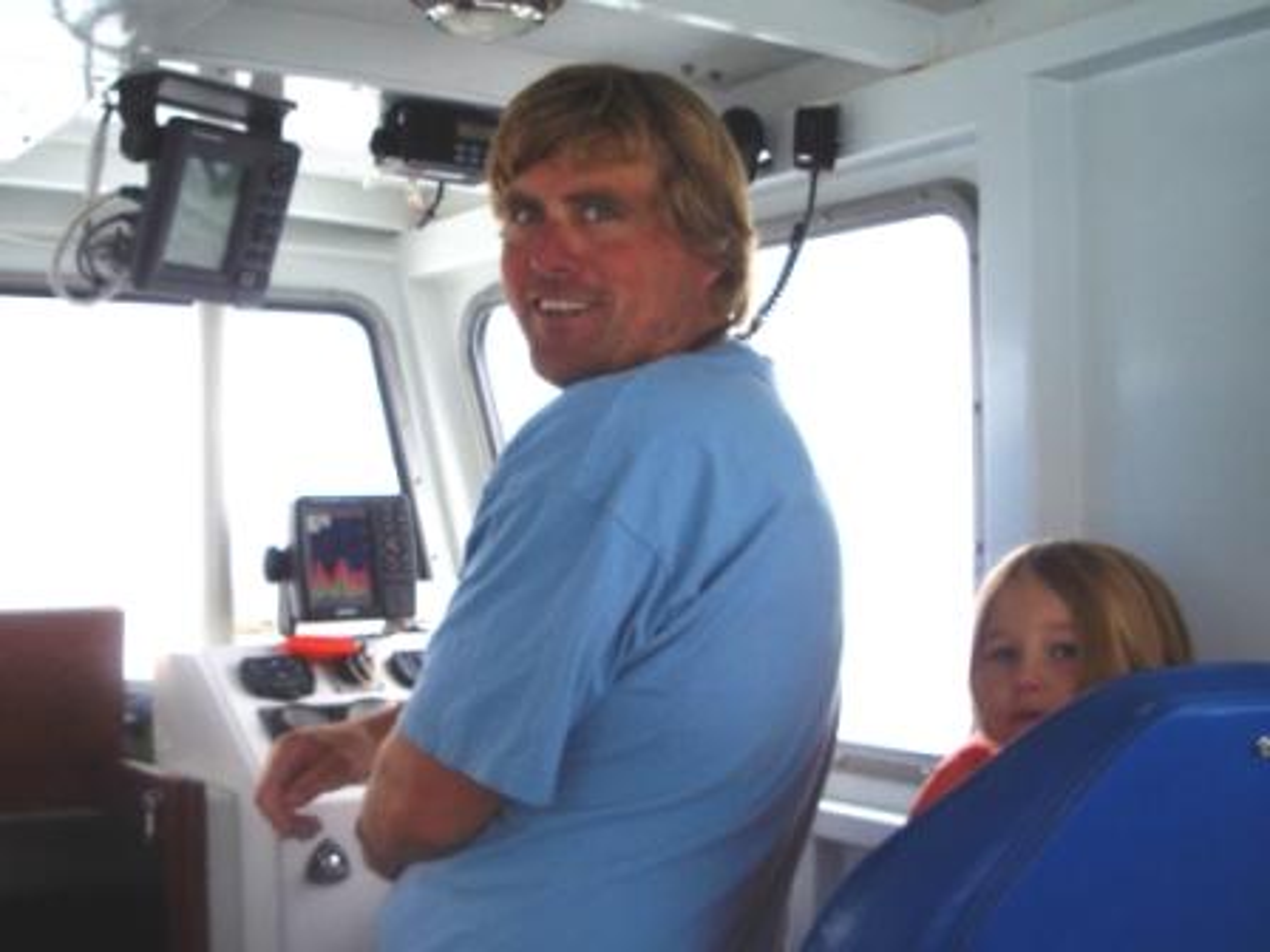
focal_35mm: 41
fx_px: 1504
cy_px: 476
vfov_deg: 35.1
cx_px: 635
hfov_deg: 45.8
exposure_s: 1/250
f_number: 2.8
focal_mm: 6.8
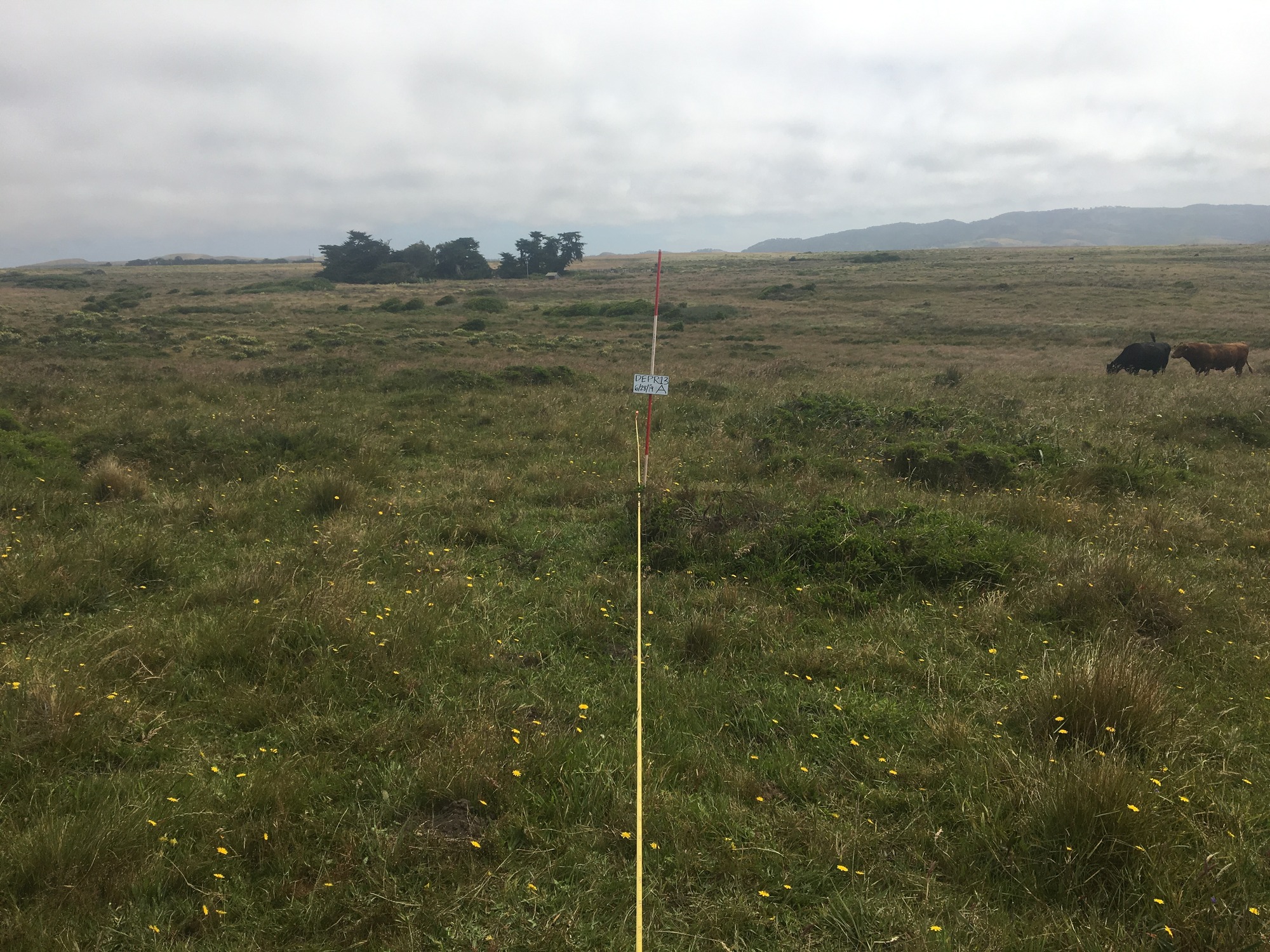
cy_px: 476
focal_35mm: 29
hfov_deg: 61.7
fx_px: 1064
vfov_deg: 48.2
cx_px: 635
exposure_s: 1/2262
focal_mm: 4.15
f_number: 2.2
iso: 25
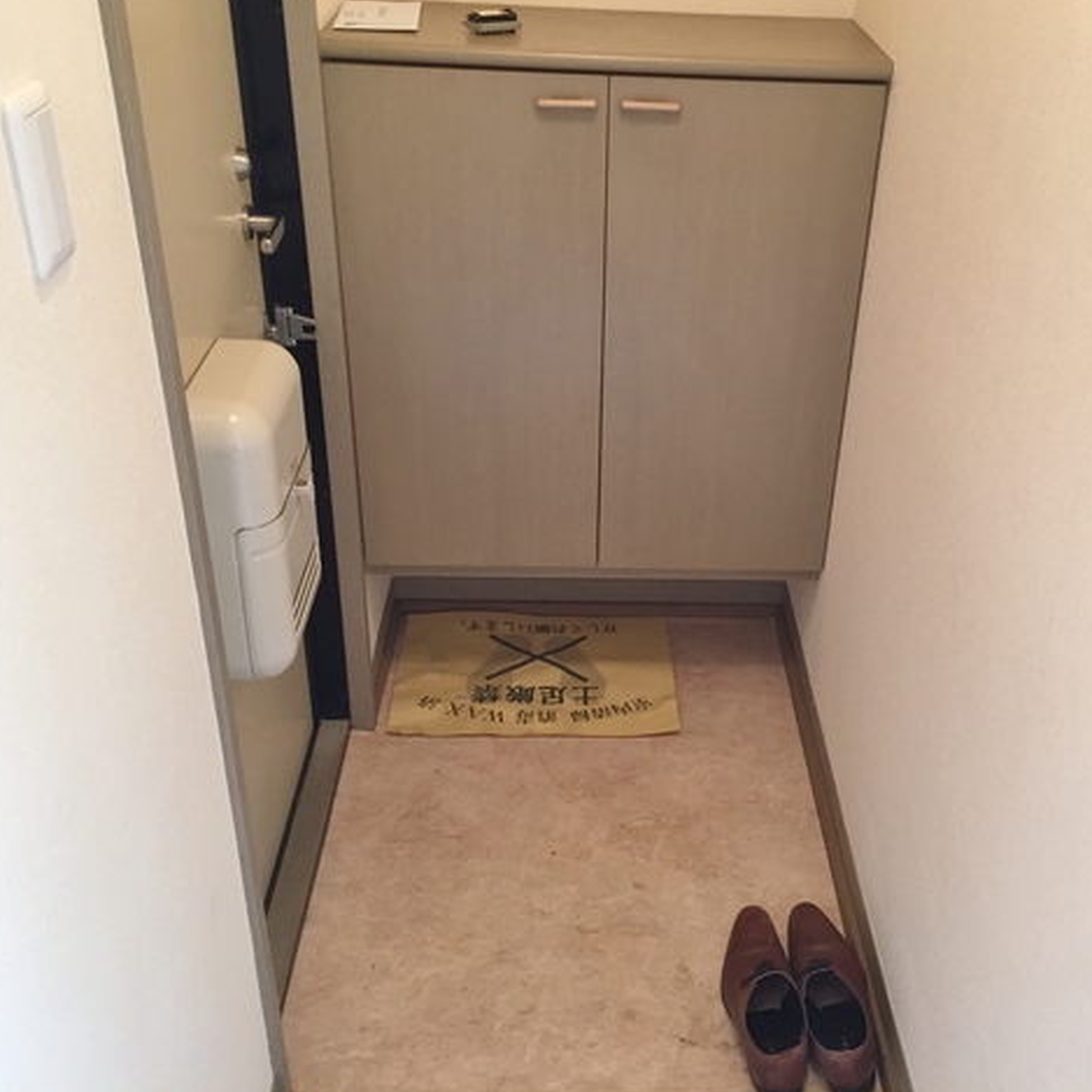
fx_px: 1249
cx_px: 654
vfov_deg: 47.2
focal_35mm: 35
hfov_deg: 47.0
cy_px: 543
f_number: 2.2
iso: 160
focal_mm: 4.15
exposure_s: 1/33
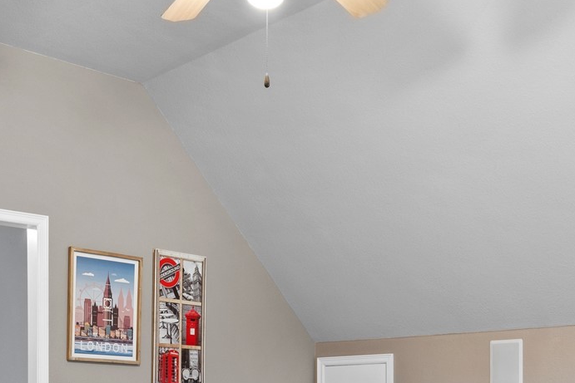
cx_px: 243
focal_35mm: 53
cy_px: 420
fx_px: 847
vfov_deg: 23.9
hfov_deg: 37.4
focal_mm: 18
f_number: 11
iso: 640
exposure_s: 1
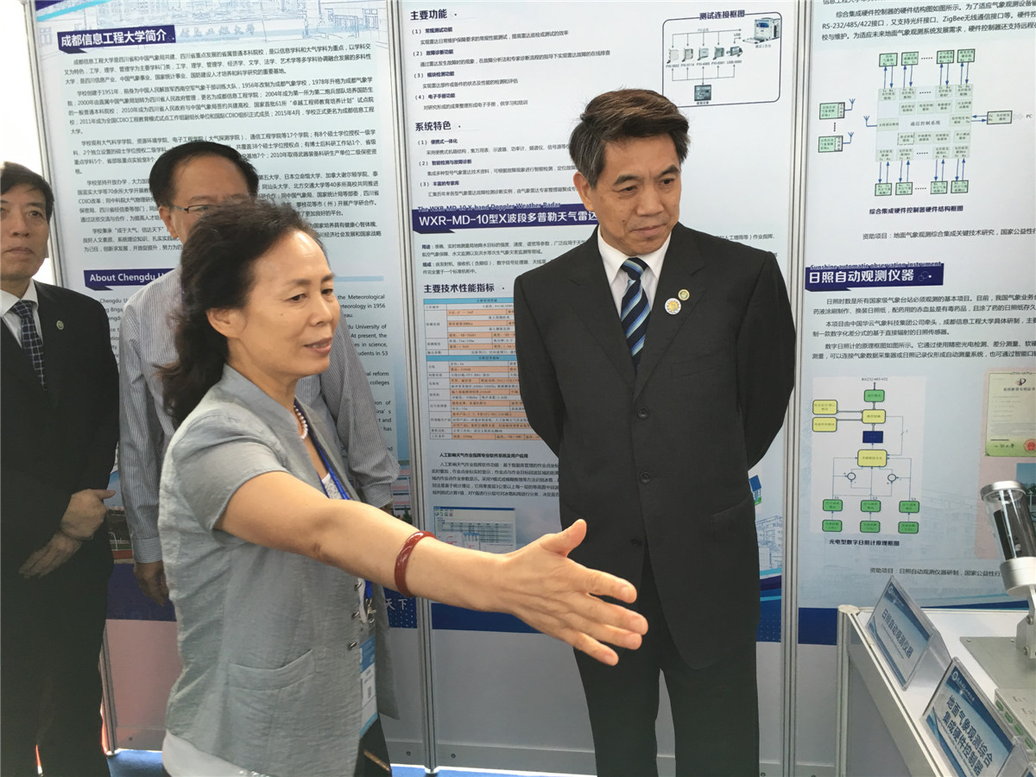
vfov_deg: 48.2
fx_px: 868
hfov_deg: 61.7
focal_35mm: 29
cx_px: 518
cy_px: 388
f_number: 2.2
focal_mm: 4.15
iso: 25
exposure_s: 1/33
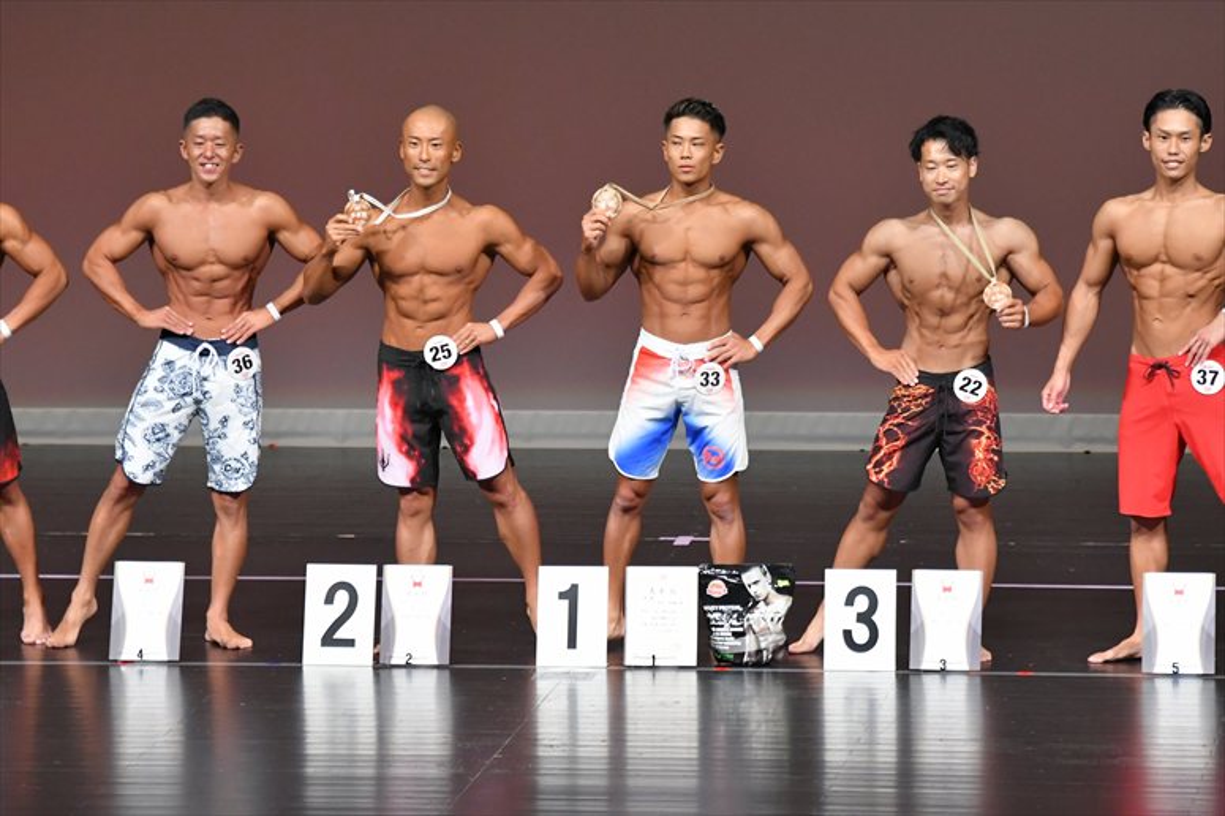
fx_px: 9693
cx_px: 612
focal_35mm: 285
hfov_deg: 7.2
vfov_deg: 4.8
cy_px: 408
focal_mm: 190
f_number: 5.6
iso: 4000
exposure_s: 1/400
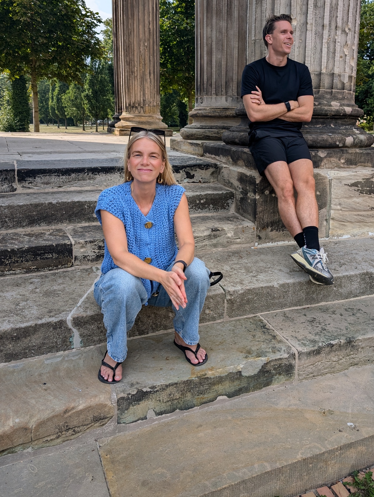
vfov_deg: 61.1
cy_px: 200
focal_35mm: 29
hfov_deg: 48.2
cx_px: 215
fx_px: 417
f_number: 1.68
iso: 14
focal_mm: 6.9
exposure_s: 1/728
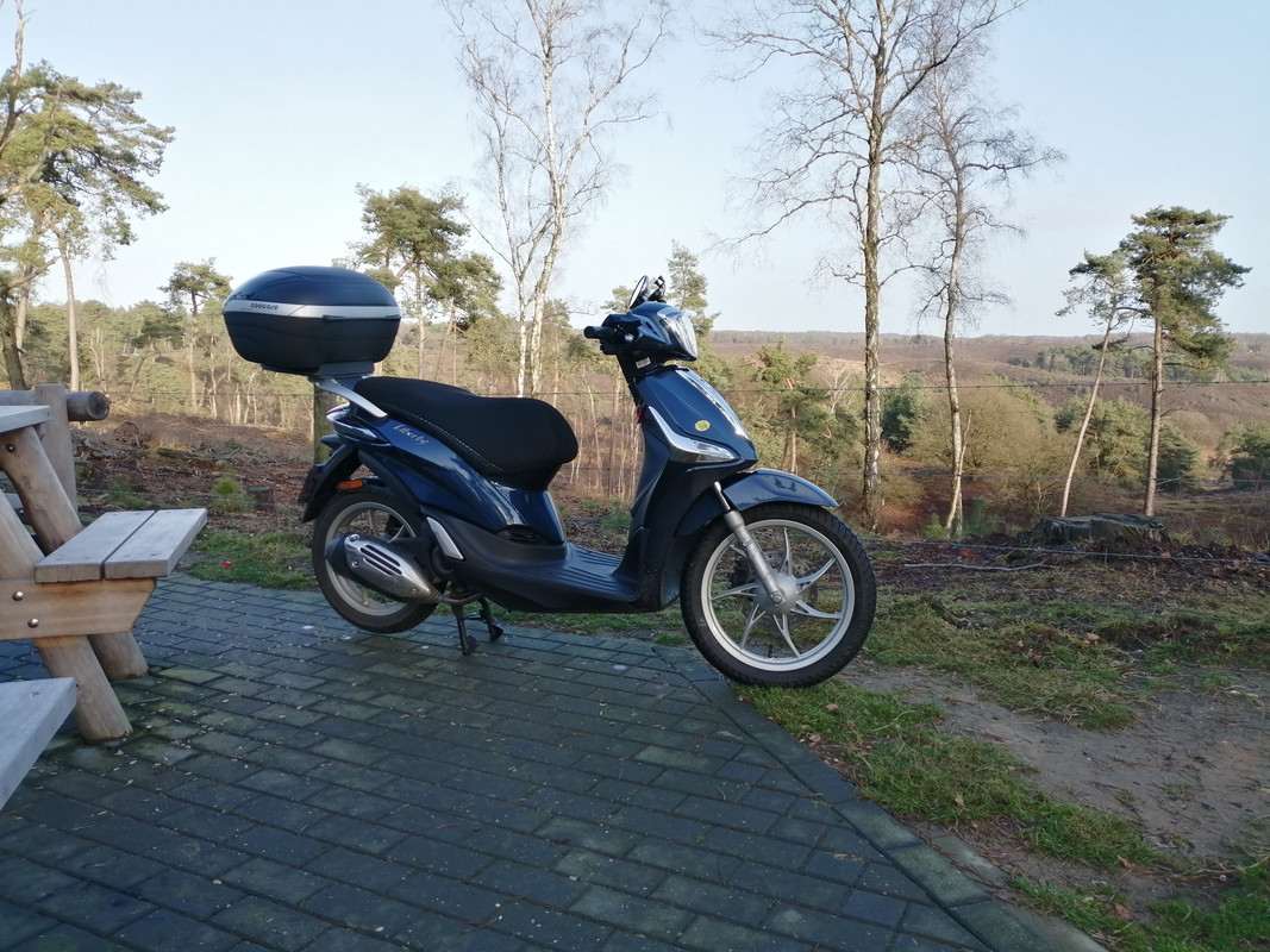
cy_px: 476
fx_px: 954
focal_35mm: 26
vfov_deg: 53.1
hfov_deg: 67.3
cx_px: 635
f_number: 1.8
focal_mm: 3.62
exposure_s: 1/212
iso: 50
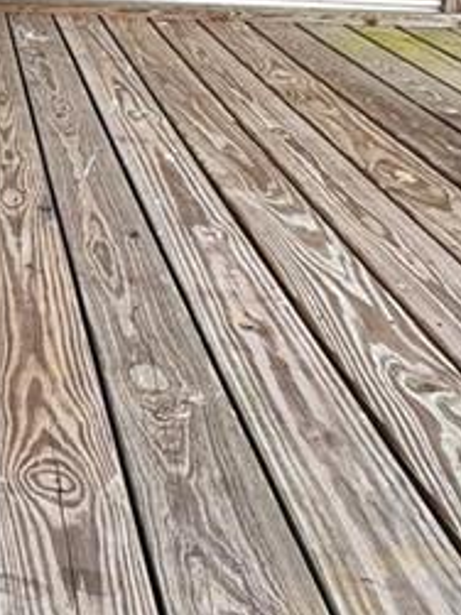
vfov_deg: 27.6
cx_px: -181
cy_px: 32
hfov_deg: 19.7
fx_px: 1191
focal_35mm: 67
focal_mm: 2.22
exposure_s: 1/222
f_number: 2.2
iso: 40
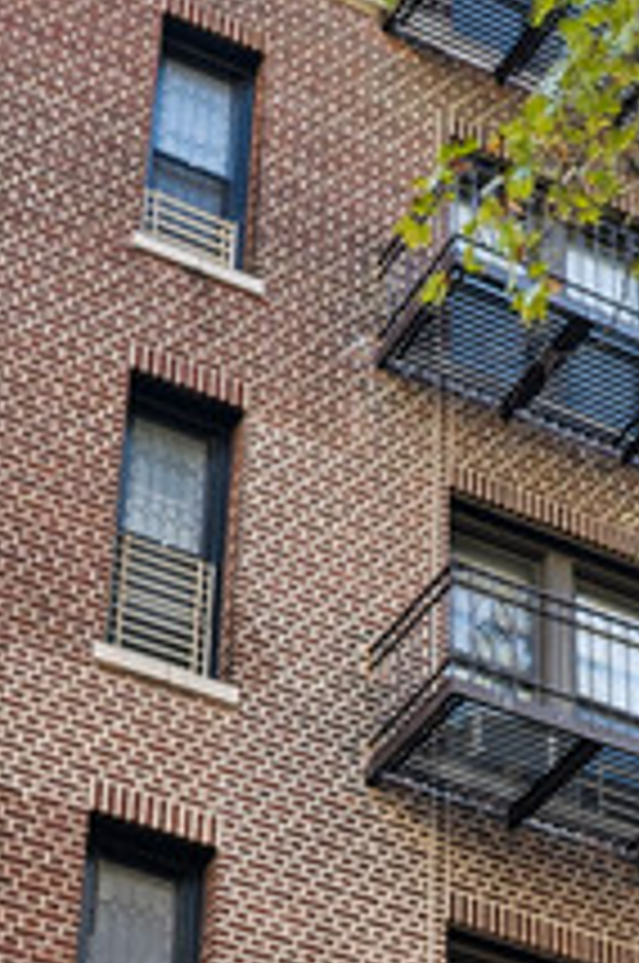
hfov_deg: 13.2
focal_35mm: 103
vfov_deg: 18.9
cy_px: 1130
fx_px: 2751
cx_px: 484
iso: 100
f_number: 8
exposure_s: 1/8
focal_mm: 22
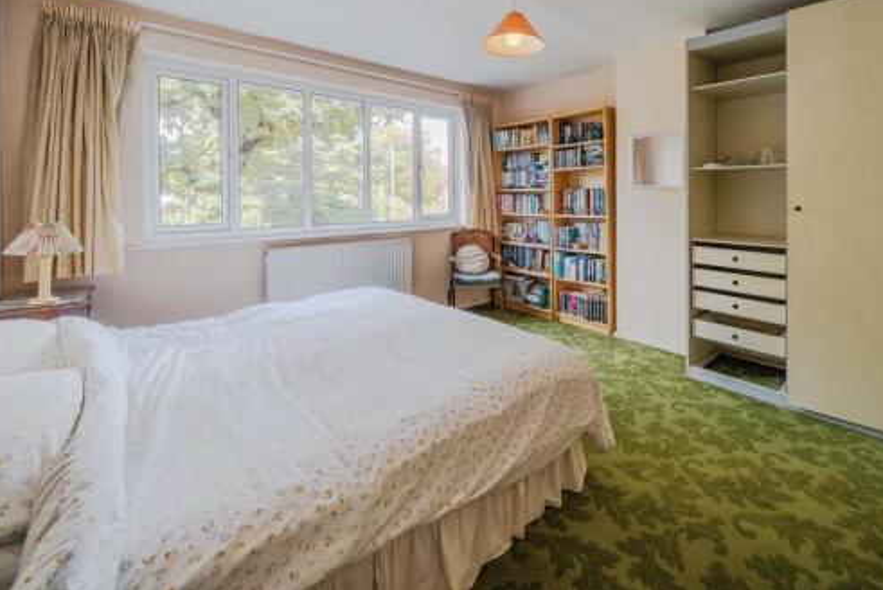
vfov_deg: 71.7
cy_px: 199
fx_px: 393
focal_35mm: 16
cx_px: 486
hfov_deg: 96.4
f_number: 5.6
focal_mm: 12
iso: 500
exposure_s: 1/60
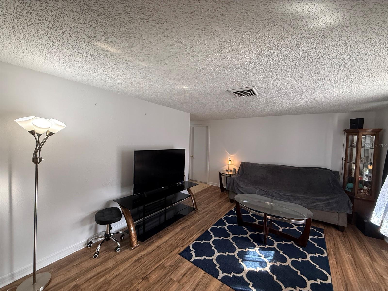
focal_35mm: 14
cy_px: 146
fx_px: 157
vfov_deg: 85.7
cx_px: 194
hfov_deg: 102.1
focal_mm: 2.22
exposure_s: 1/120
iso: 250
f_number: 2.2
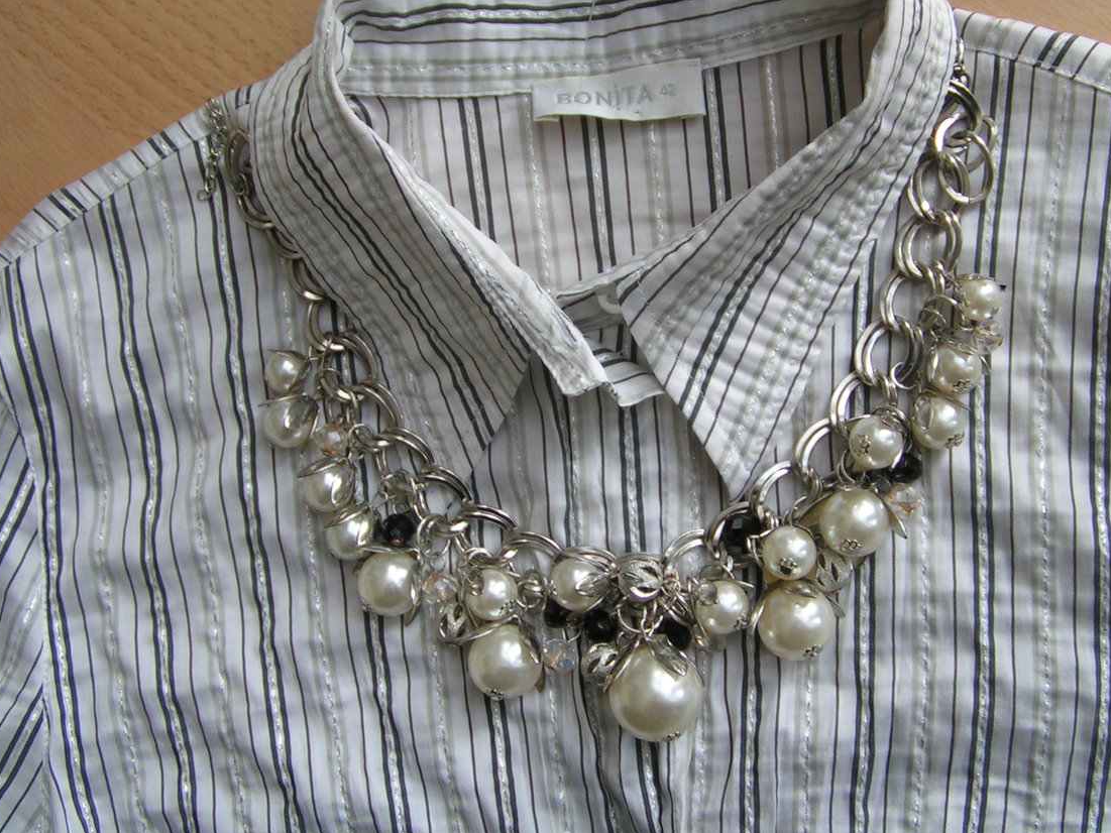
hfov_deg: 41.2
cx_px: 625
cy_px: 374
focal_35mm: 46
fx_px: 1477
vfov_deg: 31.5
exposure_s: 1/40
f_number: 2.8
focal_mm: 5.8
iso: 80
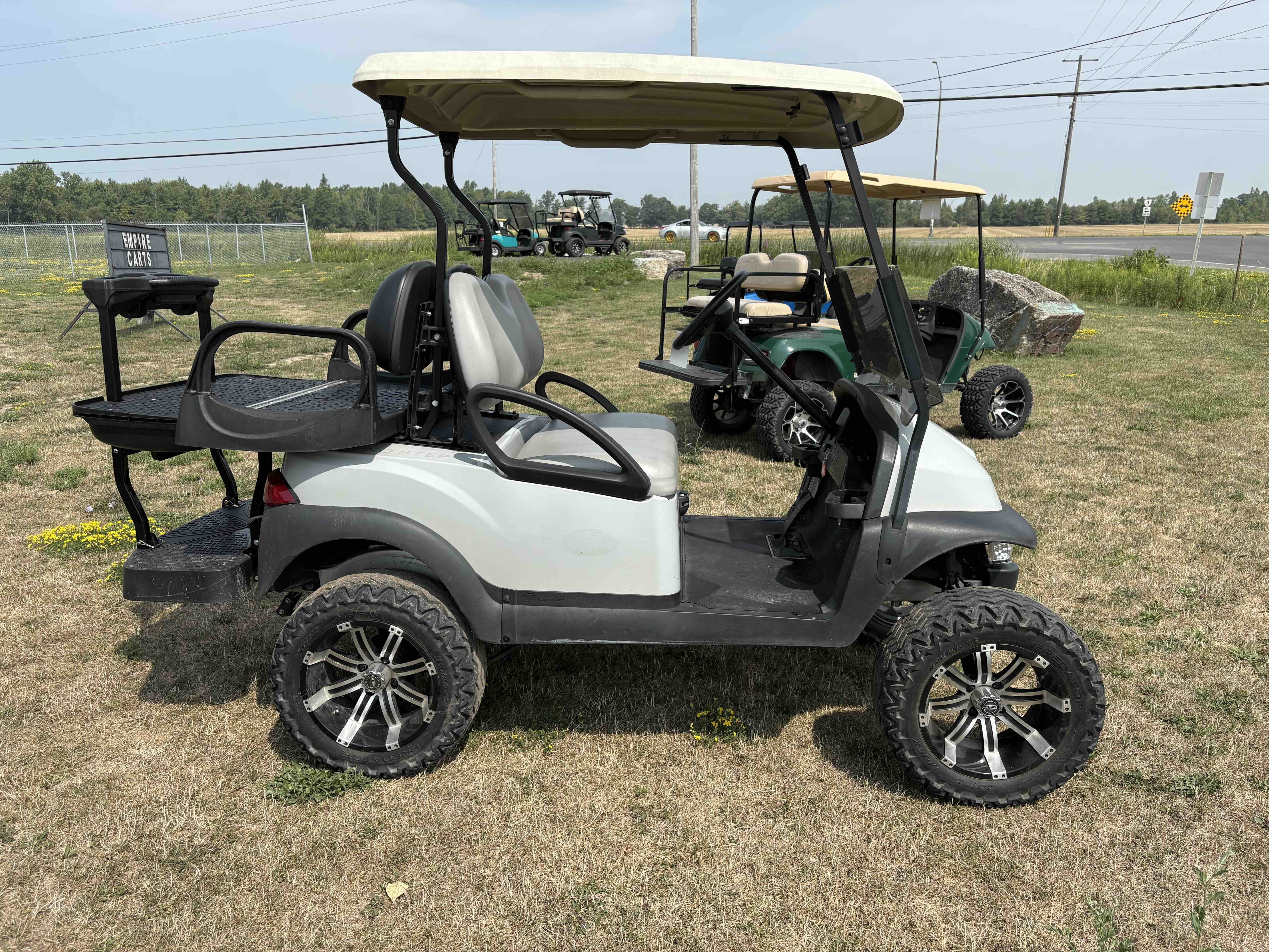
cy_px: 476
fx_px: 953
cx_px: 634
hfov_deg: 67.3
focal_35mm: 26
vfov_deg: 53.1
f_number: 1.6
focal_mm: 5.96
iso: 50
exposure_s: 1/3448
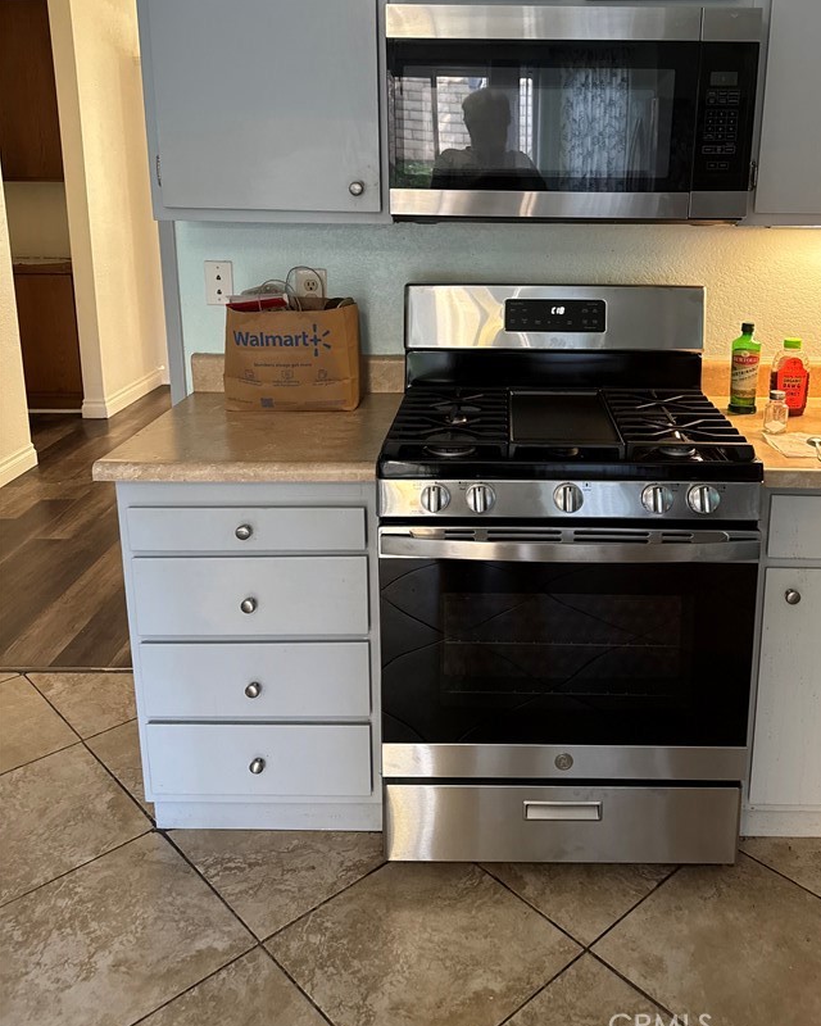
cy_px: 387
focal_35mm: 30
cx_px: 491
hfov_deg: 48.2
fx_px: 911
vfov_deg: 58.1
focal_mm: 6.76
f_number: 1.78
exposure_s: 1/60
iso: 400
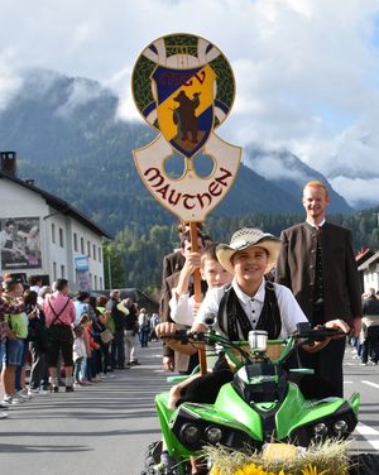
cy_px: 274
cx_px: 392
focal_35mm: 78
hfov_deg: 19.0
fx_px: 1095
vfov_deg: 24.4
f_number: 11
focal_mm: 26
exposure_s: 1/500
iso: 400
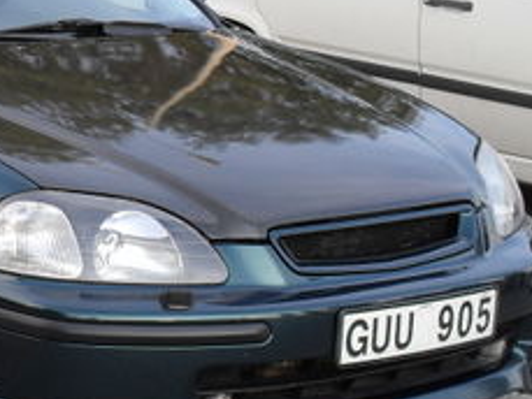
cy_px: 211
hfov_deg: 14.0
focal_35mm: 137
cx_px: -91
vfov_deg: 10.8
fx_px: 2107
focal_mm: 8.7
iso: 100
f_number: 3.9
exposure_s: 1/90
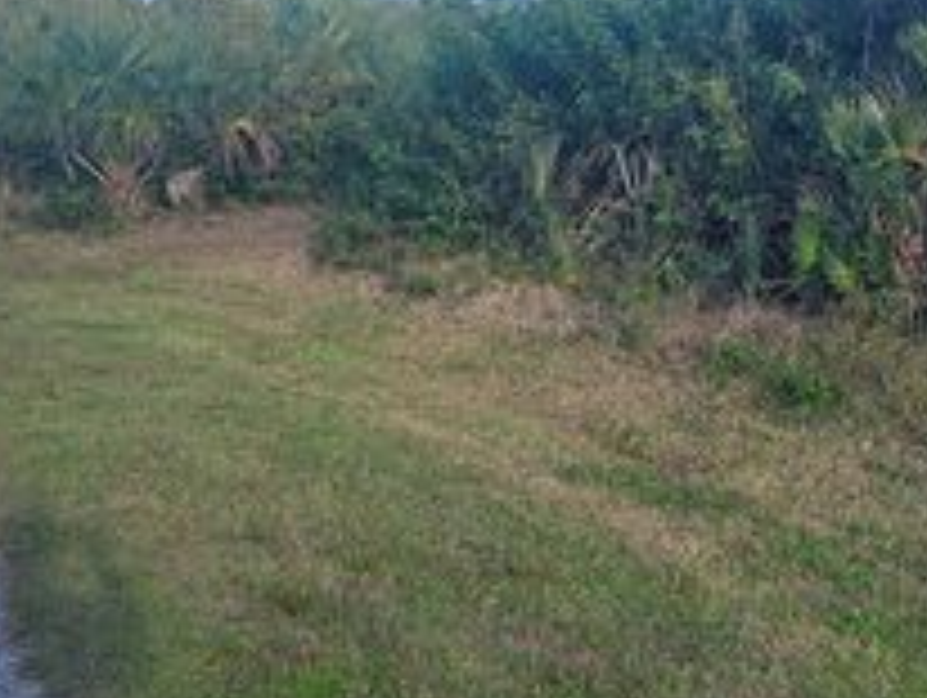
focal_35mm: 63
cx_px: 702
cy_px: 52
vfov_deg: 22.7
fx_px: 1689
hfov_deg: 30.2
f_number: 1.8
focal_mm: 5.4
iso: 40
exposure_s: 1/1076
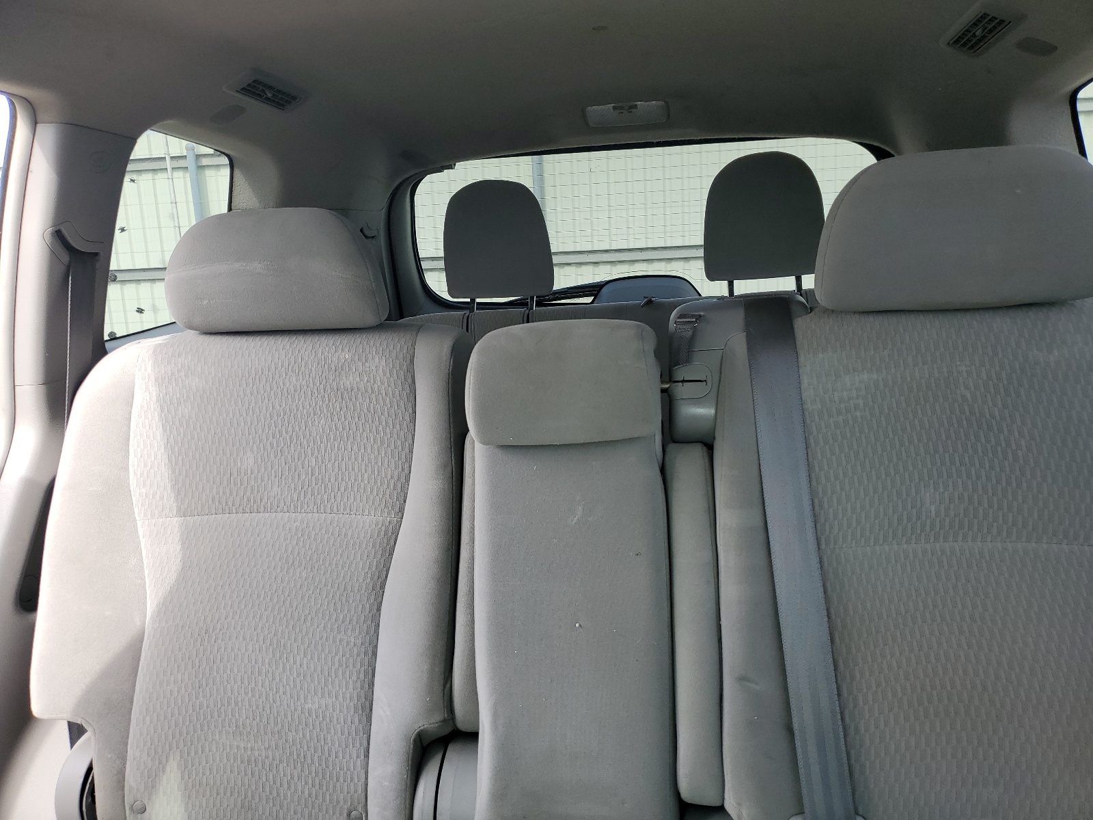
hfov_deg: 67.3
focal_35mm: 26
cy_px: 410
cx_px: 546
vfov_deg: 53.1
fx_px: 821
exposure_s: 1/312
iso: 50
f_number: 1.5
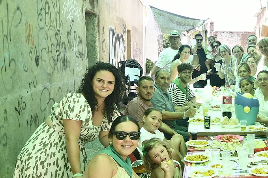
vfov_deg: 25.4
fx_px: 394
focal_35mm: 53
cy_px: 118
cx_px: 228
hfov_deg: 35.8
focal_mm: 20
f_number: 7.1
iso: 200
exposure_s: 1/60
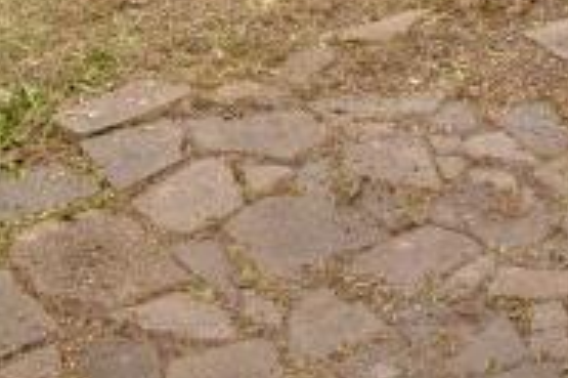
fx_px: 1308
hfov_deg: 24.5
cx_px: 338
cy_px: -426
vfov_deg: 13.5
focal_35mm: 83
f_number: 7.1
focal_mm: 10
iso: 200
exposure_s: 1/640
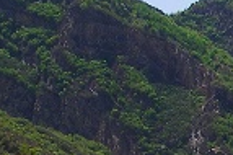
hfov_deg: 9.0
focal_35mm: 221
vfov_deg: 6.1
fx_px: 1429
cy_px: 235
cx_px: 401
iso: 100
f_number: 7.6
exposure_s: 1/192
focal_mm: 8
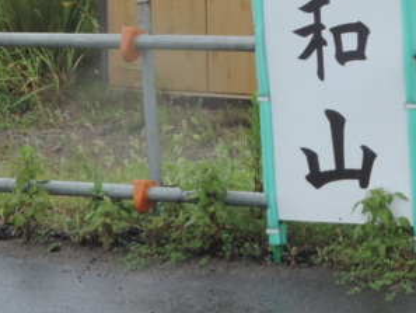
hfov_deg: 9.7
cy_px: 6
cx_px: 373
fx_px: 2429
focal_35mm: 202
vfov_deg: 7.3
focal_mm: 13.3
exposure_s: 1/200
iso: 80
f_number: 3.9
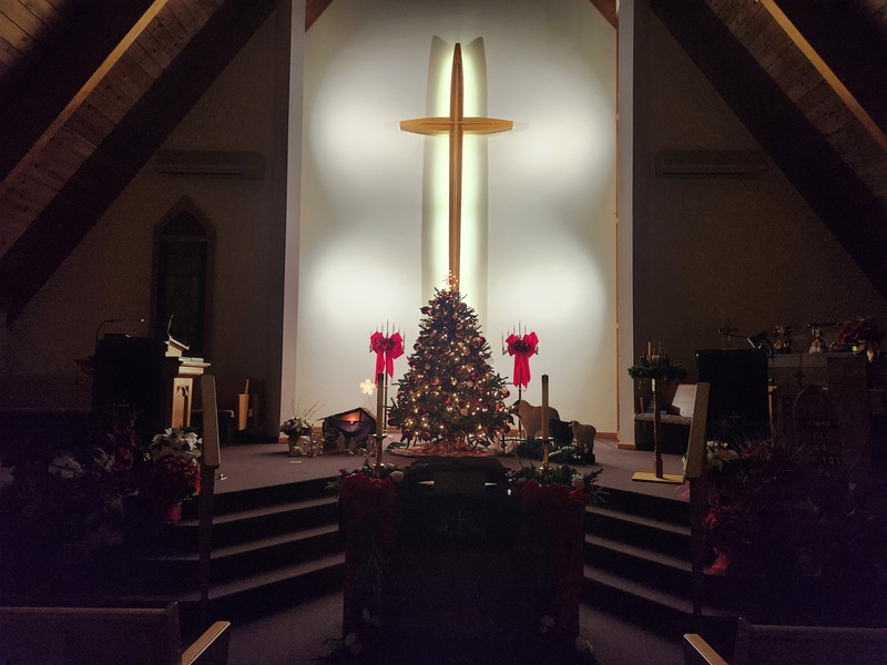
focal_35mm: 23
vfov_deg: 58.9
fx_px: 589
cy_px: 332
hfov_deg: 73.9
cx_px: 444
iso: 400
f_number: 1.8
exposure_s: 1/120
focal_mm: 5.4
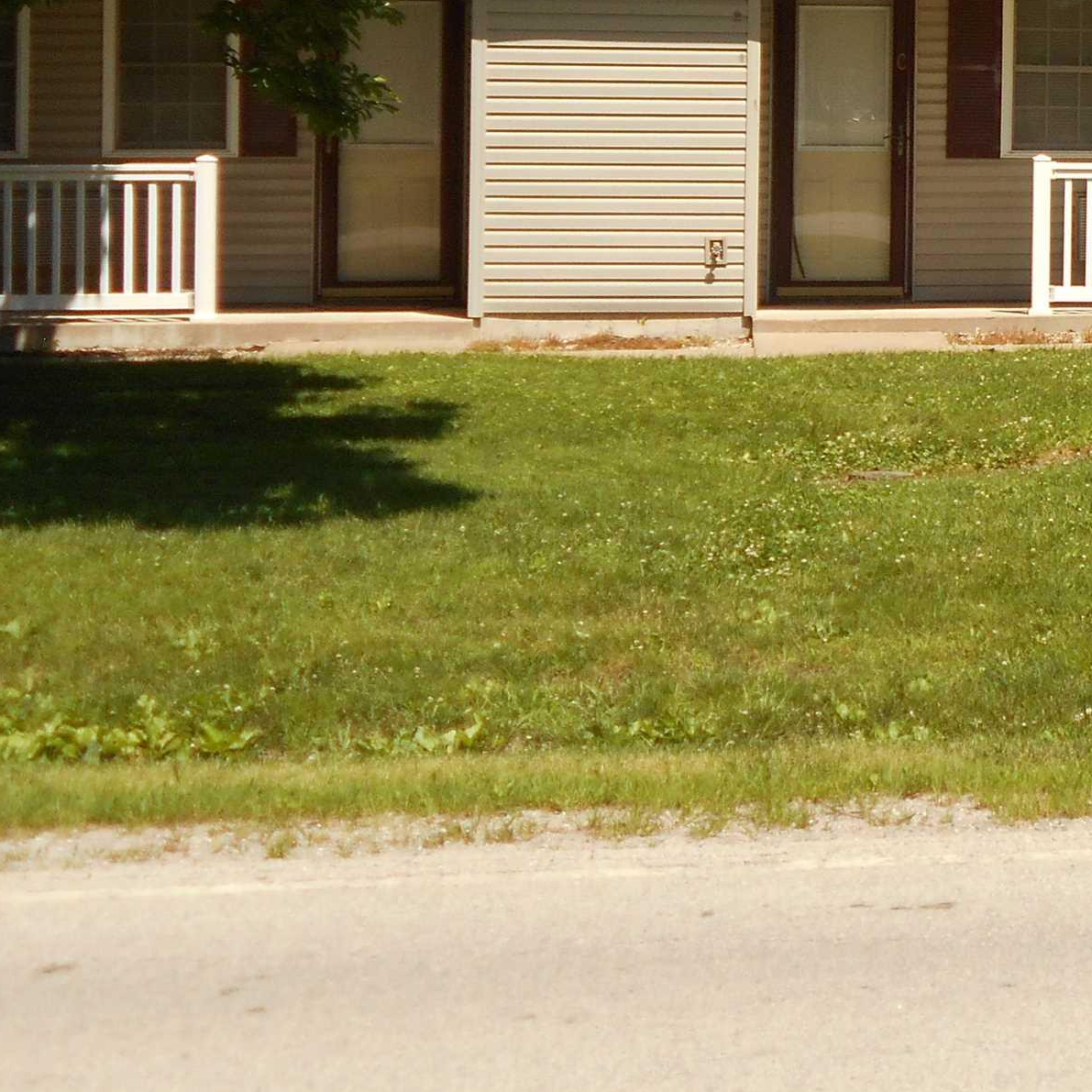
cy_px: 60
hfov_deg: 16.8
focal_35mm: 98
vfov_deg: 17.4
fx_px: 3498
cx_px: 1373
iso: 80
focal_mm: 7.7
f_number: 4.2
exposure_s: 1/640
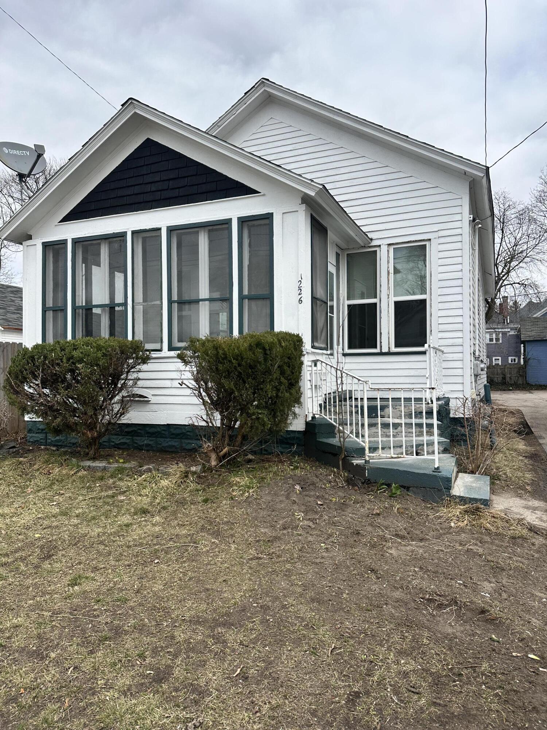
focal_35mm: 24
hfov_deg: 56.8
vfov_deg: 71.6
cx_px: 274
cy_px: 365
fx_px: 506
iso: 80
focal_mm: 6.86
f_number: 1.78
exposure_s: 1/3058
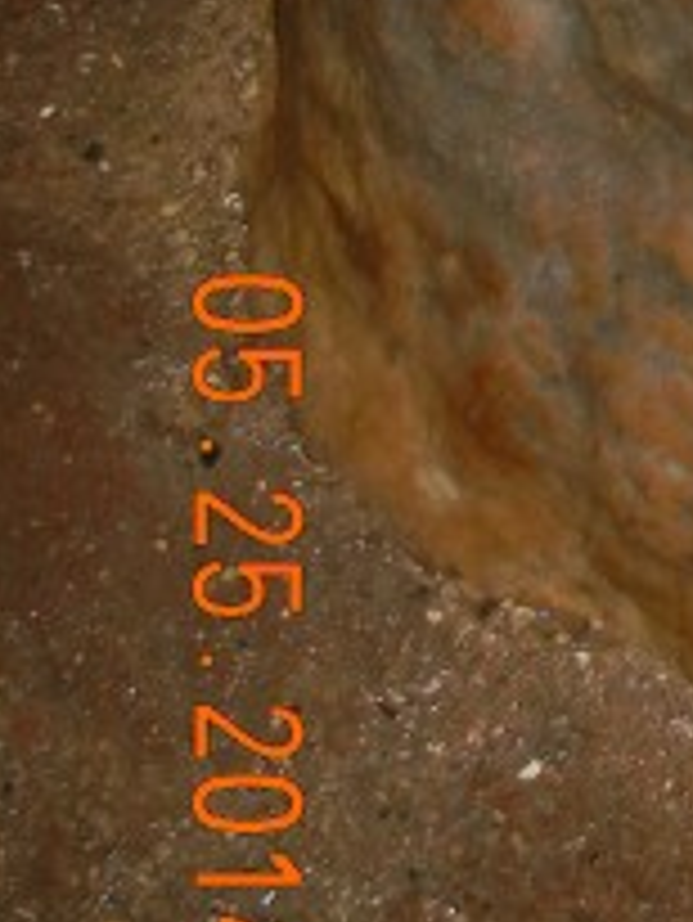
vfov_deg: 12.3
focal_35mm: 150
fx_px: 4000
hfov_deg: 9.0
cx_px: 1616
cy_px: -616
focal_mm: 5.4
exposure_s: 1/30
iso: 200
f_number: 3.5
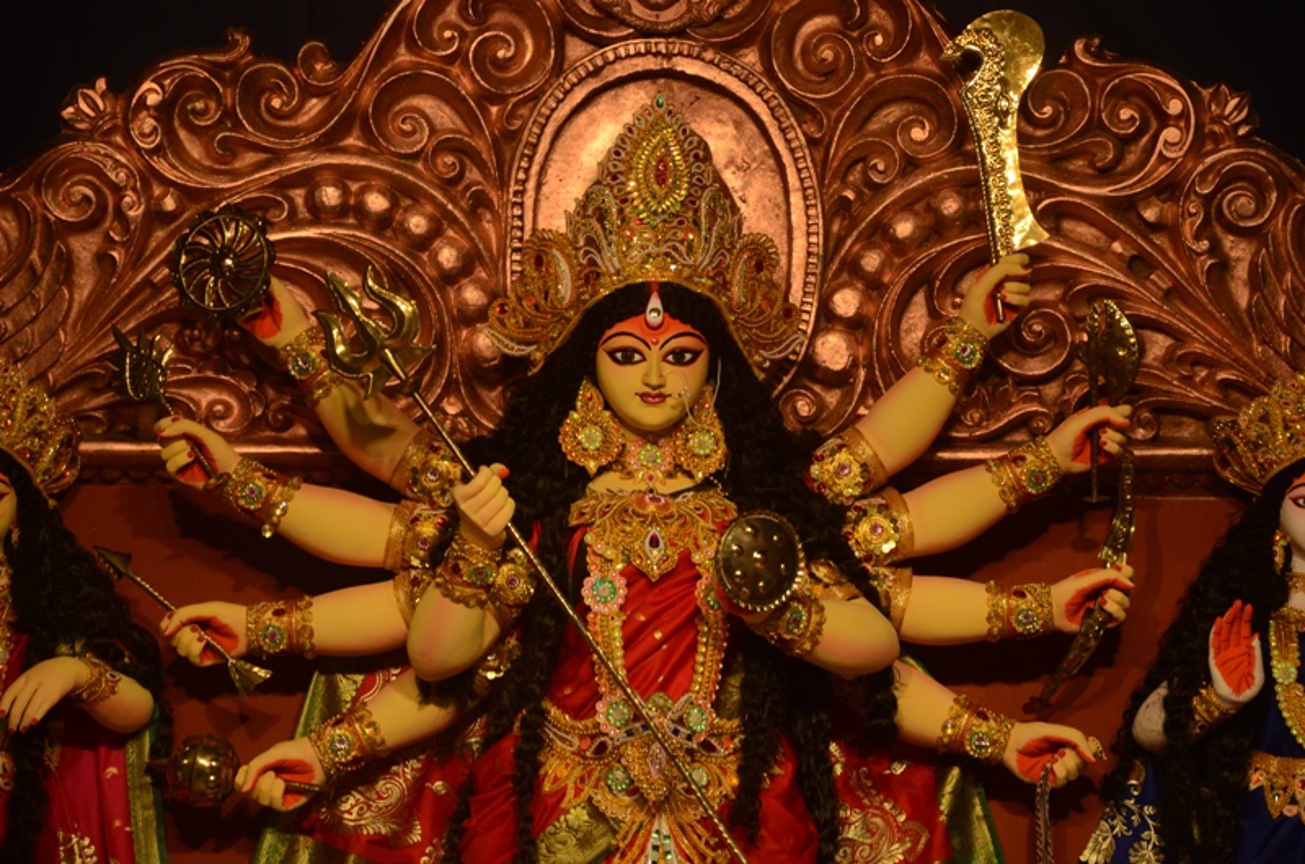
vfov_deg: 9.9
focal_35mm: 138
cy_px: 432
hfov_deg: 14.9
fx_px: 4993
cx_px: 652
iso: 500
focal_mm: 92
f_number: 5.6
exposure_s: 1/50
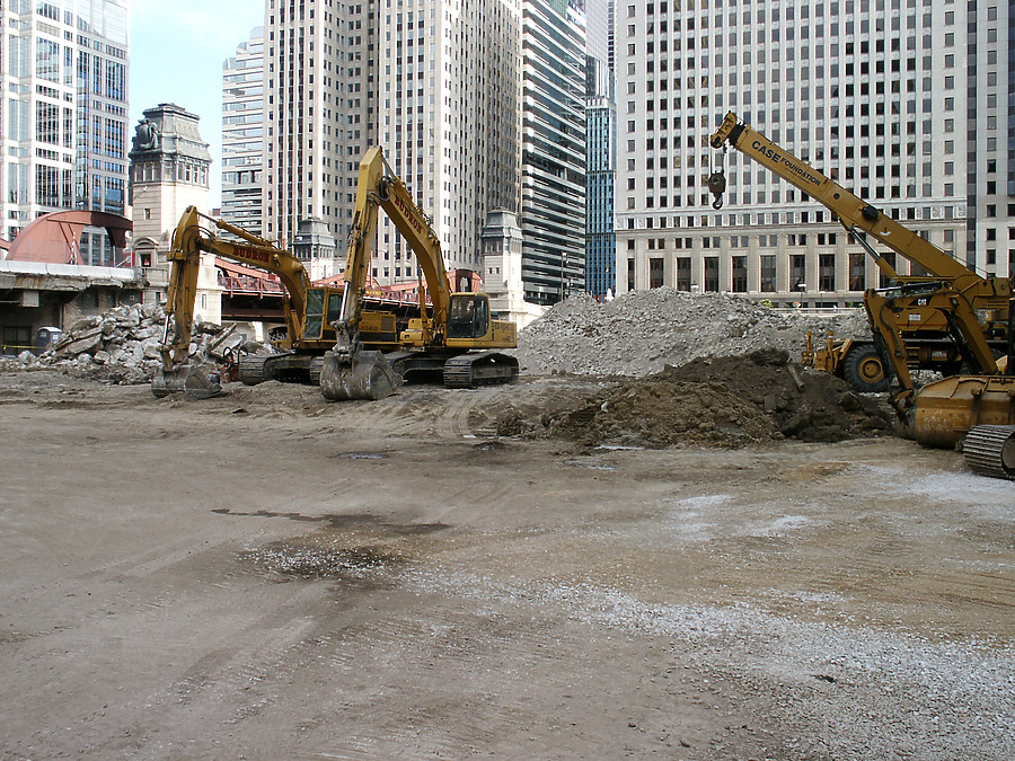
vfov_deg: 40.7
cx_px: 508
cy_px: 380
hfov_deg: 52.6
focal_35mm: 35
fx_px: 1026
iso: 64
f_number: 6.7
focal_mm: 7.18
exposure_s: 1/60
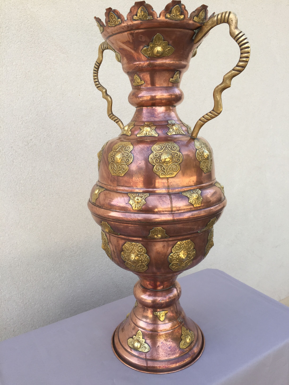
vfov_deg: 61.7
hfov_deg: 48.2
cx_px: 144
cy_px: 192
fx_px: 323
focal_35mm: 29
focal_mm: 4.15
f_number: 2.2
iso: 32
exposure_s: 1/460
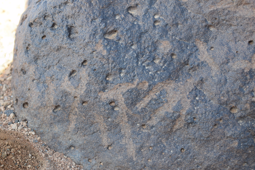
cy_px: 85
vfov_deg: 18.9
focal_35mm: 72
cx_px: 128
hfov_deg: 28.1
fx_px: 510
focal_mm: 48
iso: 400
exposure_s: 1/200
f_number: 7.1
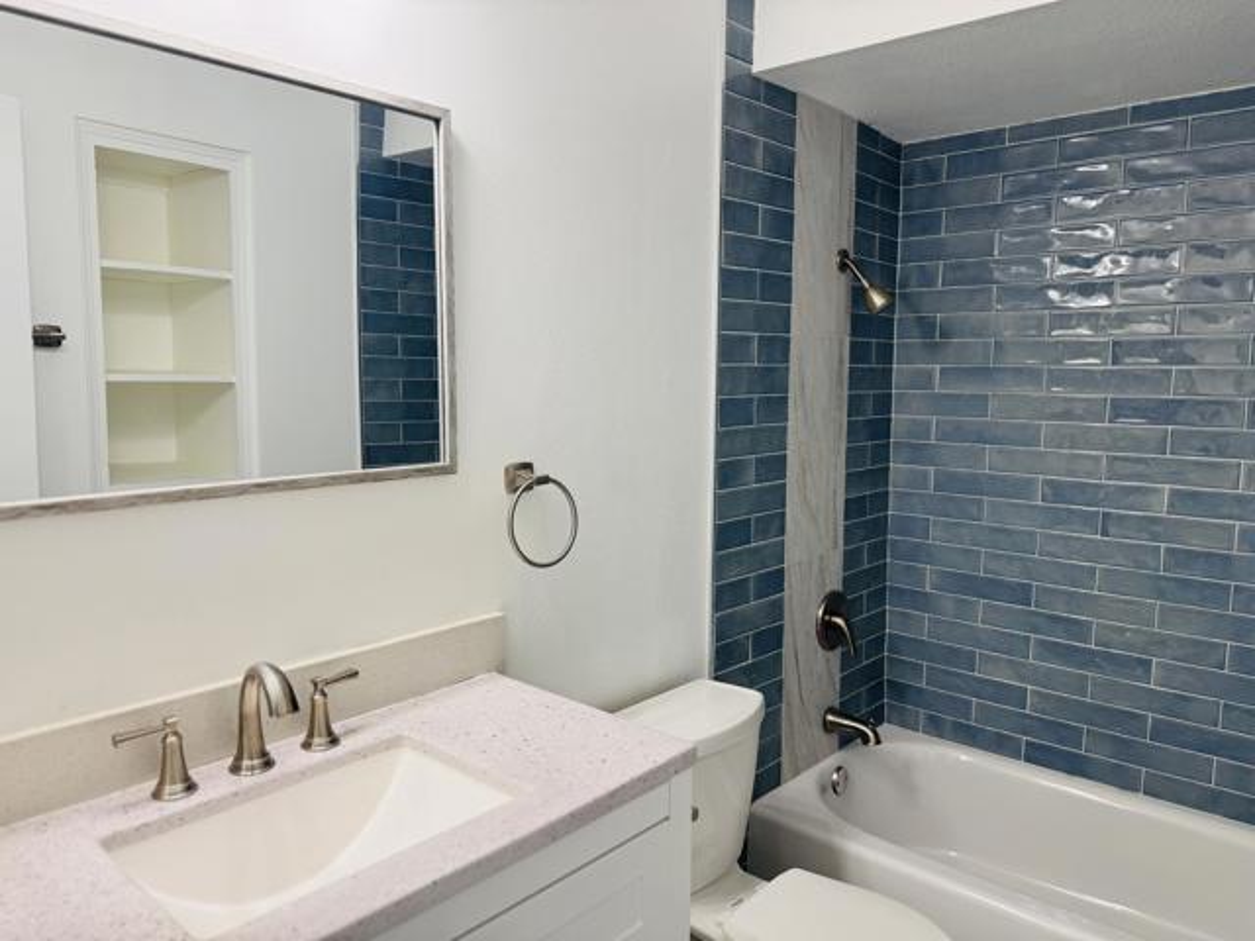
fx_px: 870
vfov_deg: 56.8
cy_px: 470
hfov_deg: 71.6
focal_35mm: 24
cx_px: 628
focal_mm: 6.76
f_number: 1.78
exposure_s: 1/120
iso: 100
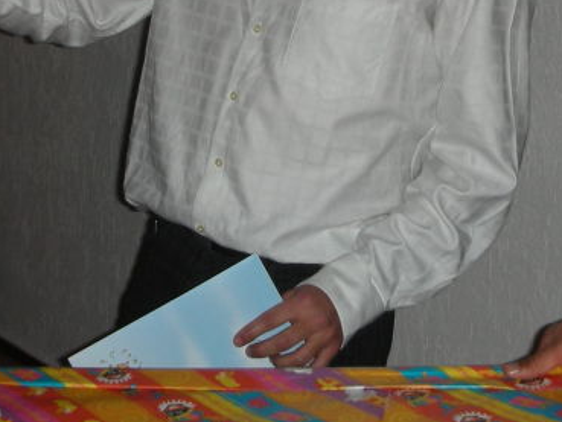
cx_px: 302
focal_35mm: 97
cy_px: -6
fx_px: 1575
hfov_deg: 20.2
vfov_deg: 15.0
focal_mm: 5.8
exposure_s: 1/60.1
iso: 50
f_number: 3
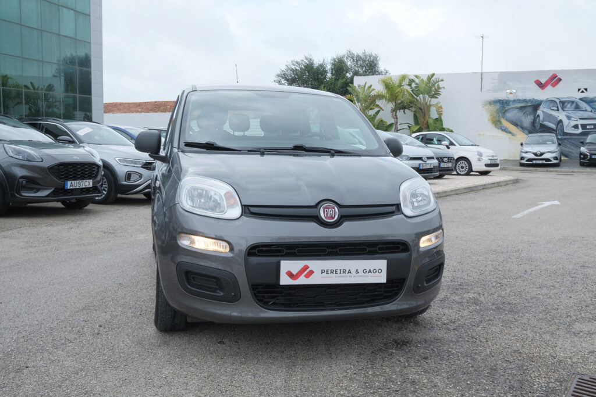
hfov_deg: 57.2
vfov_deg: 40.0
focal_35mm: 33
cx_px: 298
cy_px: 198
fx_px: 546
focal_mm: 22.1
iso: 500
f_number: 9
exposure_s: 1/200
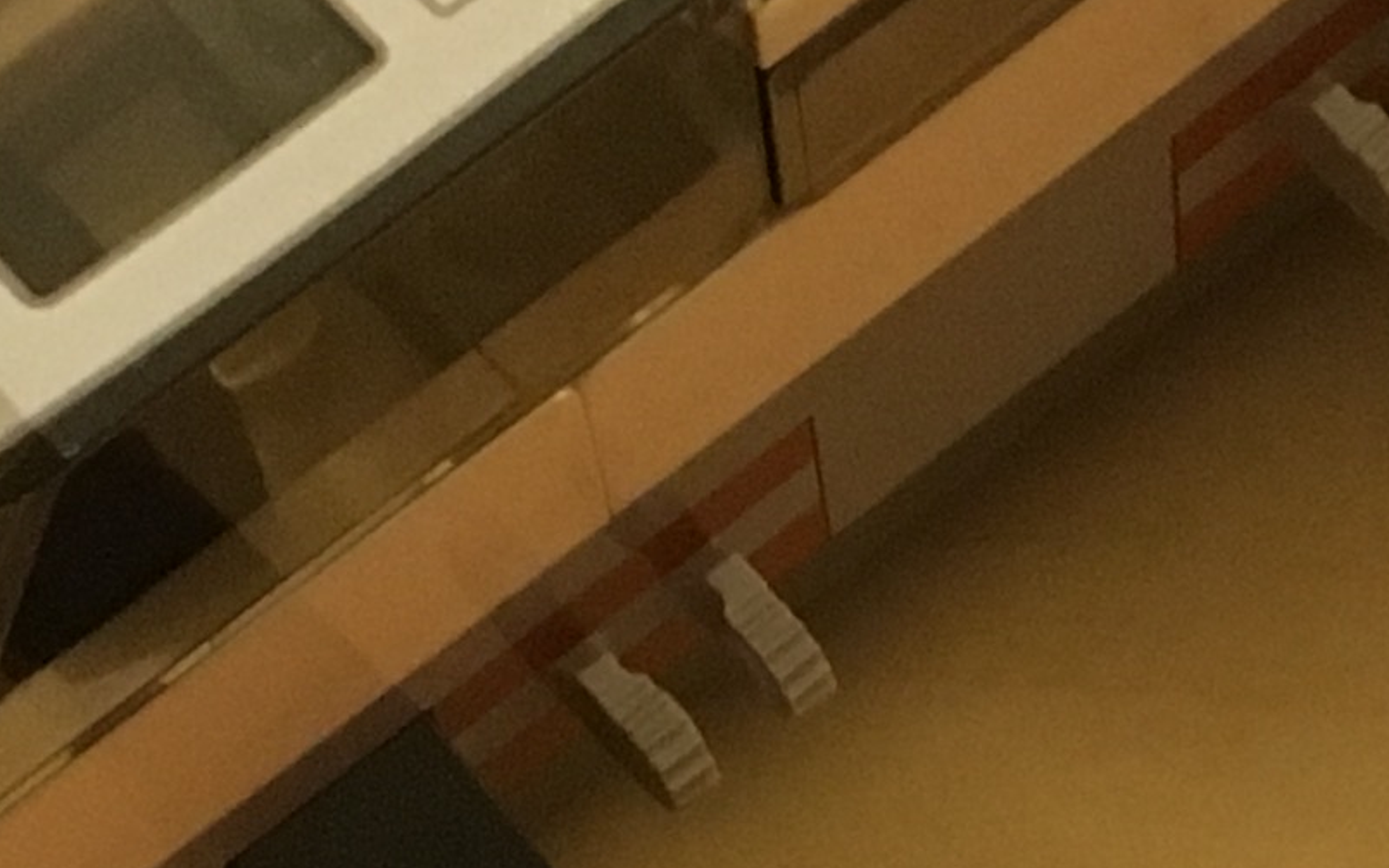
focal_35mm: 154
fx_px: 5829
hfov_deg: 13.5
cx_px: 1230
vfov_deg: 8.5
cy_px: 588
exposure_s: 1/17
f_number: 2.2
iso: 200
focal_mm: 4.15
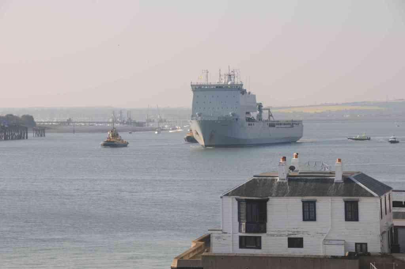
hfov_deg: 15.2
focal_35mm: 135
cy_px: 134
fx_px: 1517
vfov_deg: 10.1
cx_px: 202
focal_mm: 90
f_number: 11
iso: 250
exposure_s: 1/500
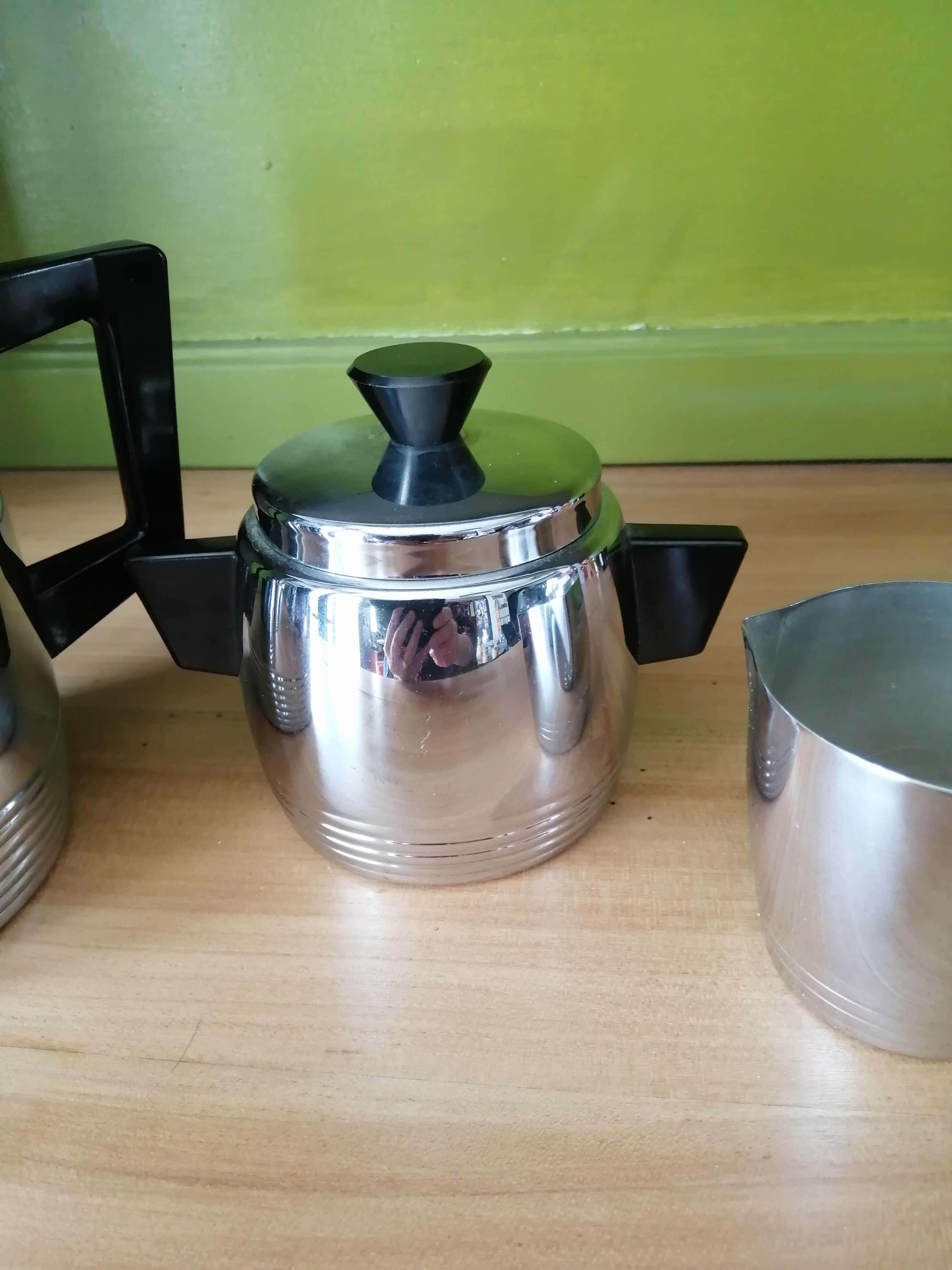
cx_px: 476
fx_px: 953
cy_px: 635
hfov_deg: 53.1
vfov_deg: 67.3
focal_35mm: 26
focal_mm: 3.6
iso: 160
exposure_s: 1/33.3
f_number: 1.8
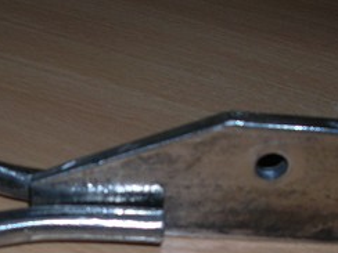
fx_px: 840
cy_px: 233
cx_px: 97
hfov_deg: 22.6
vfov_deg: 16.9
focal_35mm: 86
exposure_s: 1/60.1
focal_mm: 5.8
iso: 50
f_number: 2.8
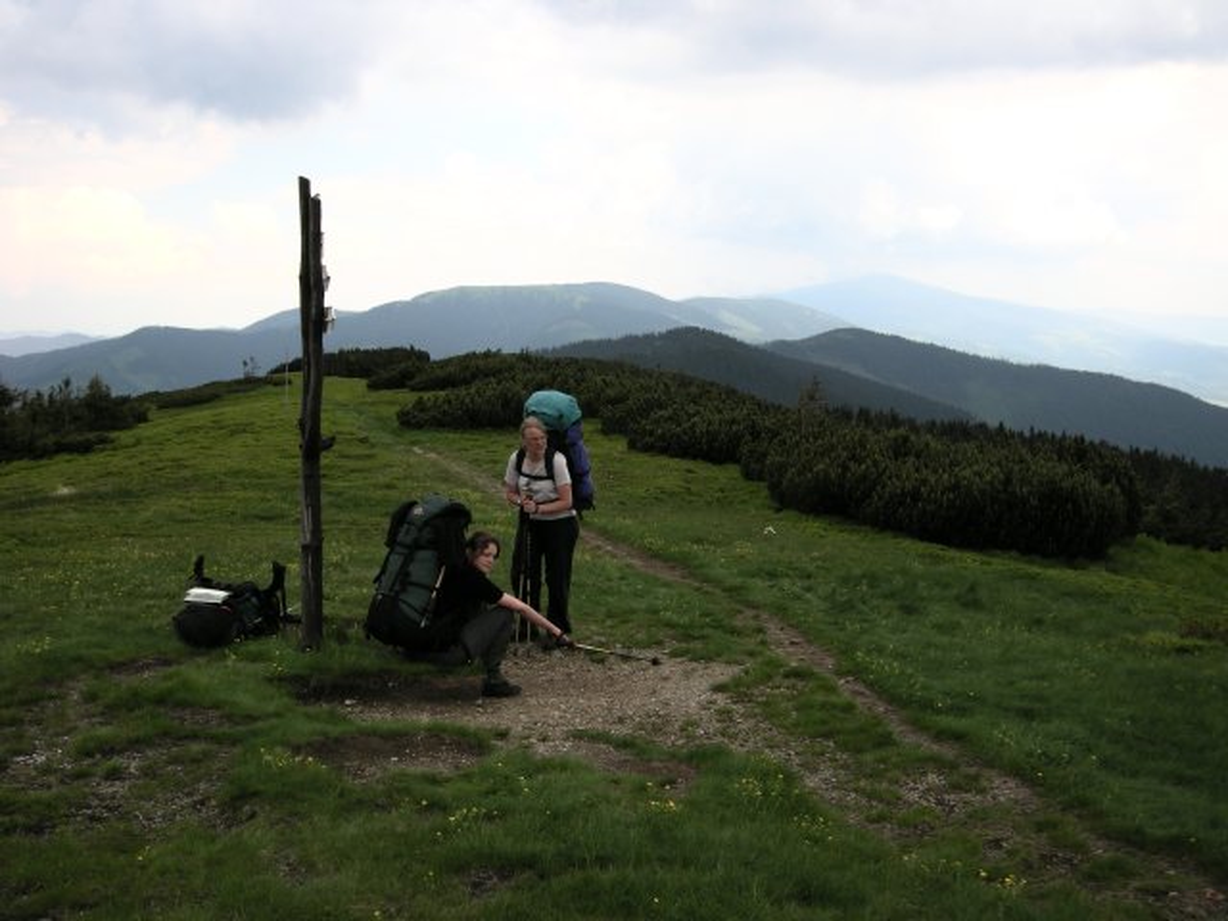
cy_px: 460
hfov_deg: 51.4
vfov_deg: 39.7
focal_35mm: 36
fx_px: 1277
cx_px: 614
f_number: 4.8
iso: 64
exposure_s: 1/150
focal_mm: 7.5
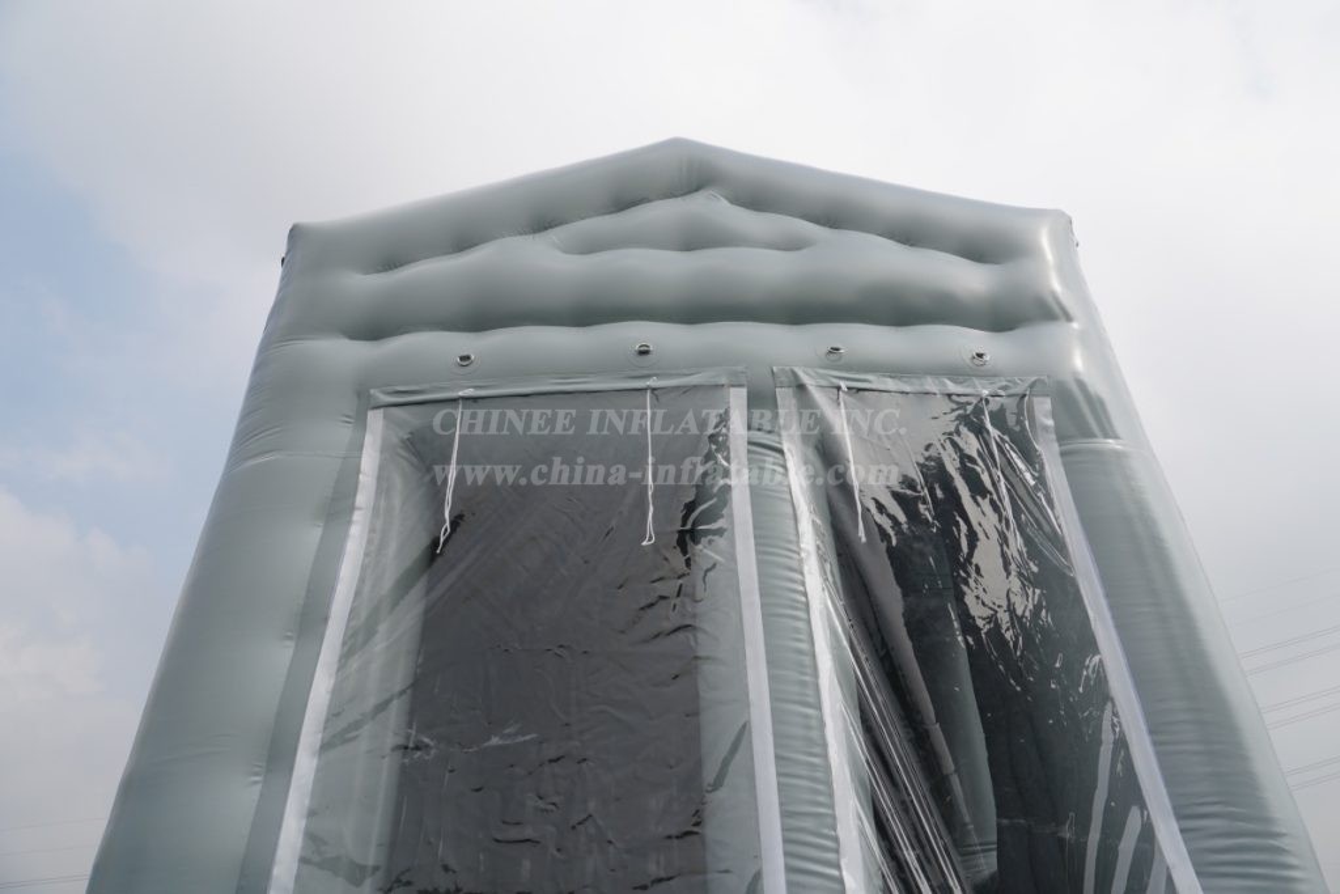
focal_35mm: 24
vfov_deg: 53.1
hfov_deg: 73.7
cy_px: 447
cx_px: 670
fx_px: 893
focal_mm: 16
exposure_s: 1/250
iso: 100
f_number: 8
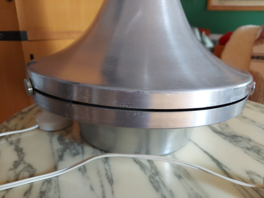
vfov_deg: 56.8
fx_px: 183
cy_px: 99
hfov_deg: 71.6
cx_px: 132
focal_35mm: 24
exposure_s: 1/50
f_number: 1.8
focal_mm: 5.23
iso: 200
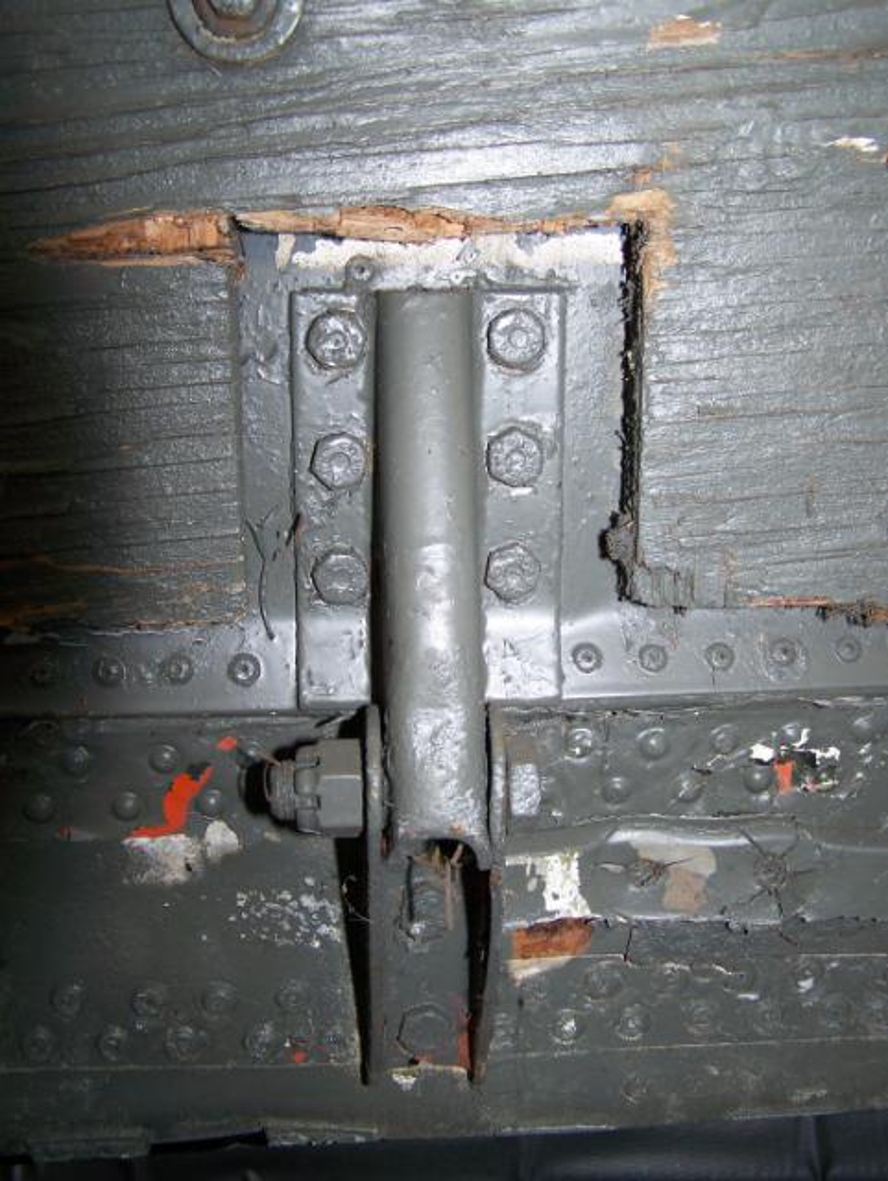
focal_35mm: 40
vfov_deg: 46.8
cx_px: 444
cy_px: 590
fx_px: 1366
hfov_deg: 36.0
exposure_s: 1/60
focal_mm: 6.7
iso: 80
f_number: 2.8
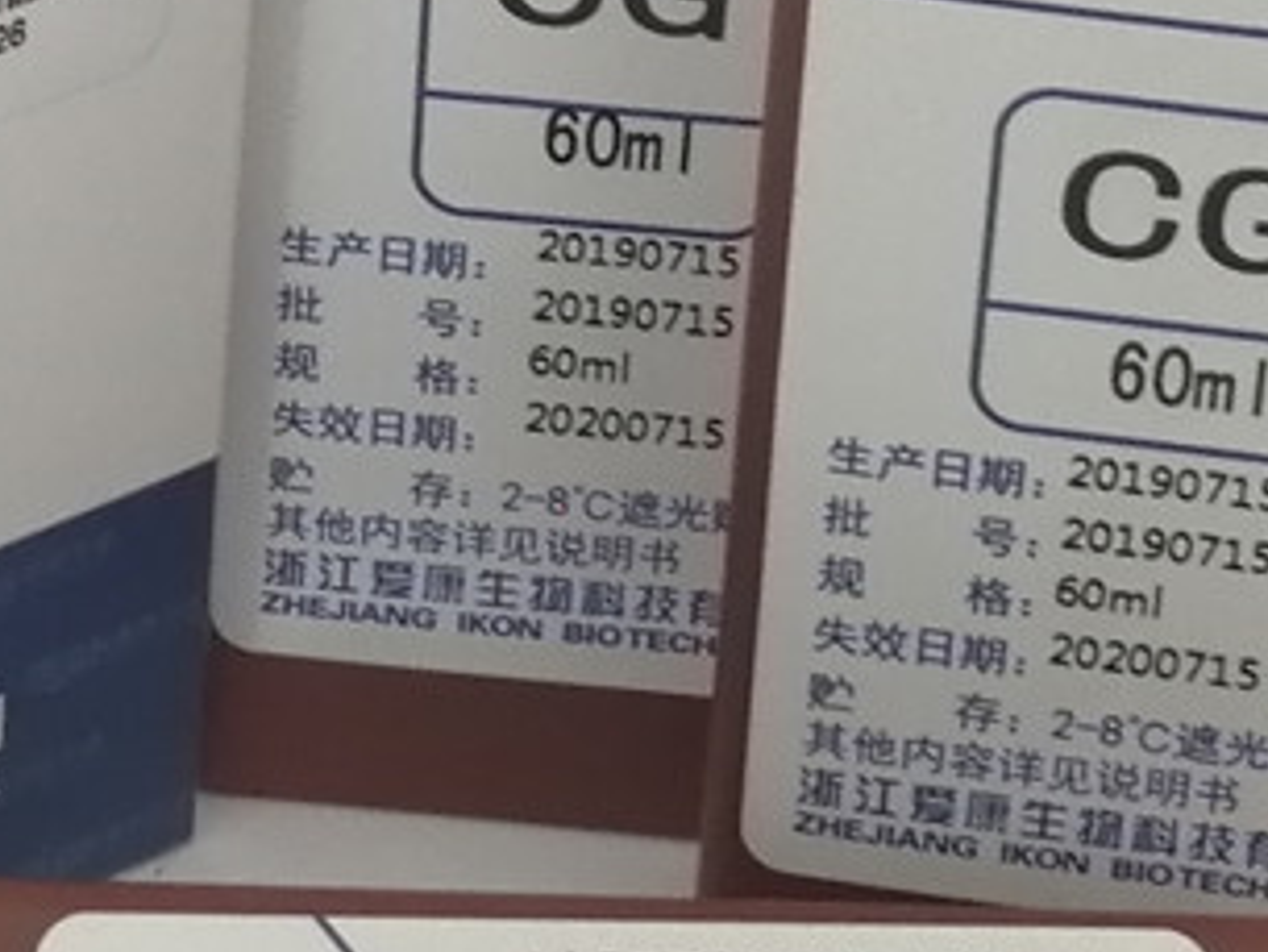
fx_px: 6853
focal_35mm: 187
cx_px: 324
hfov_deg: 10.6
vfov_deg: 7.9
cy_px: 366
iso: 100
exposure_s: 1/30
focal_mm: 3.64
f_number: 1.8
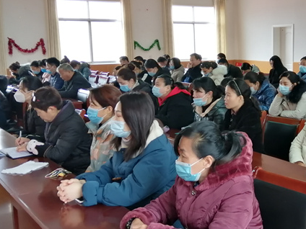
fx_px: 433
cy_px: 105
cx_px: 237
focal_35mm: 49
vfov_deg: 29.7
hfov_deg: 37.7
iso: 100
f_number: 1.8
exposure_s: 1/33.3
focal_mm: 3.6
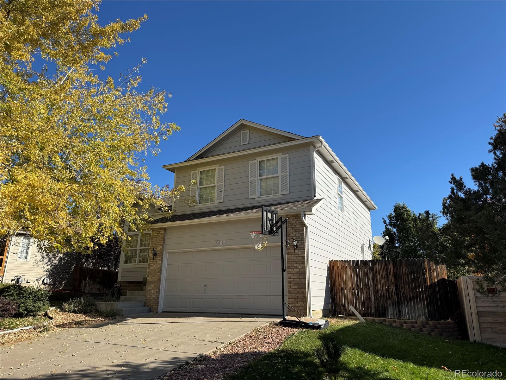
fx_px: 351
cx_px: 253
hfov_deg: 71.6
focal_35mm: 24
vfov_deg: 56.8
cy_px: 190
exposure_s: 1/3597
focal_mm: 6.76
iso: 80
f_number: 1.78
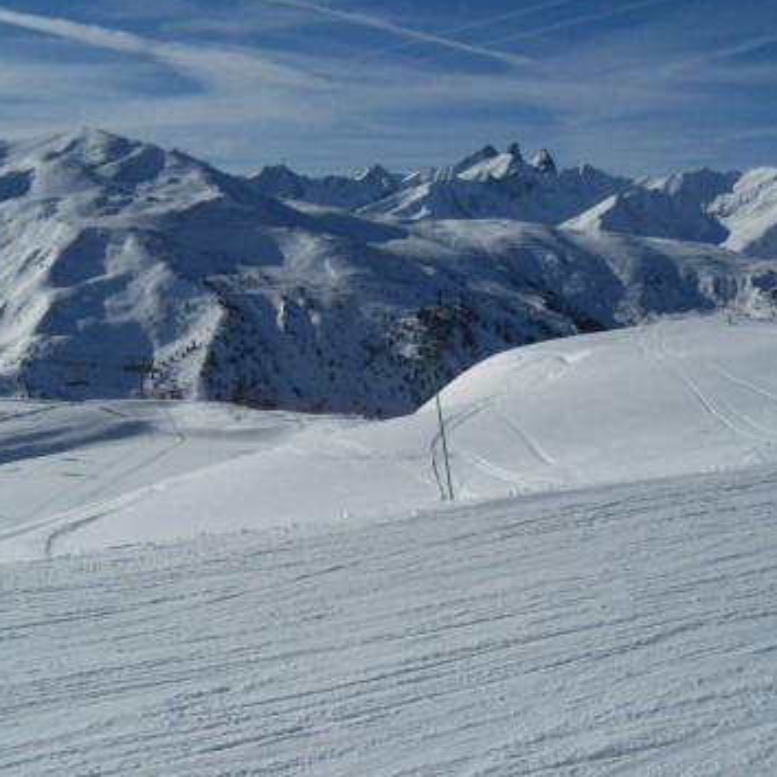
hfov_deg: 40.0
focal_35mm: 42
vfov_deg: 40.0
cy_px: 386
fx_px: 1067
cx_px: 367
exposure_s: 1/750
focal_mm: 6.3
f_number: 8.2
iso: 80
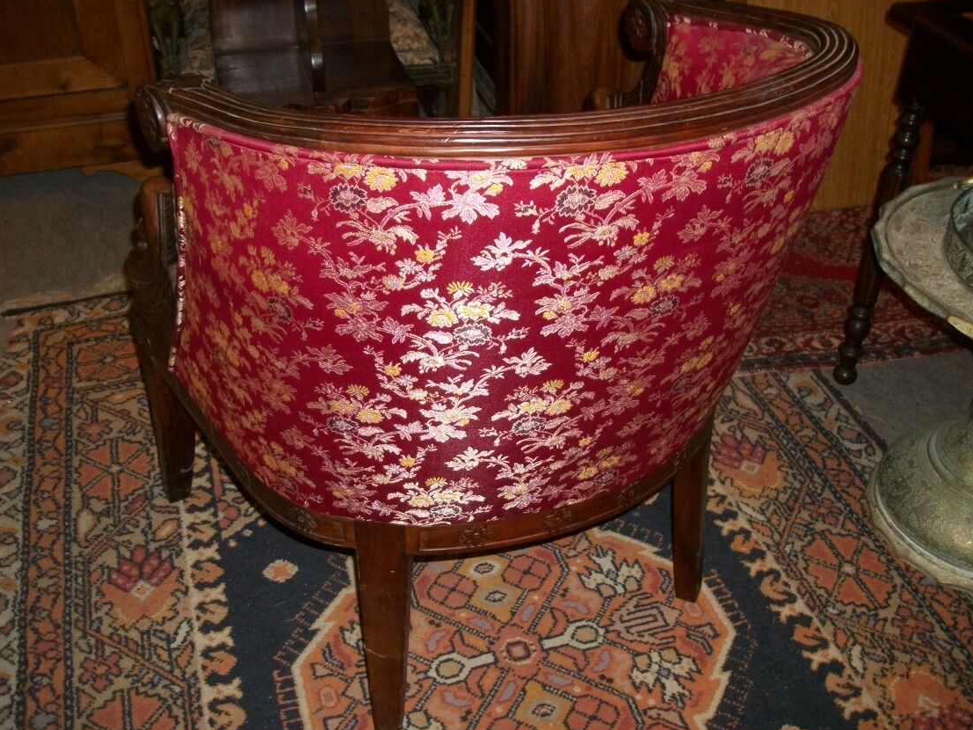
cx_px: 494
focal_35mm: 37
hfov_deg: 50.1
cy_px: 373
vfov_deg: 38.7
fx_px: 1040
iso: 160
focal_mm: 5.7
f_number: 2.9
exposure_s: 1/30
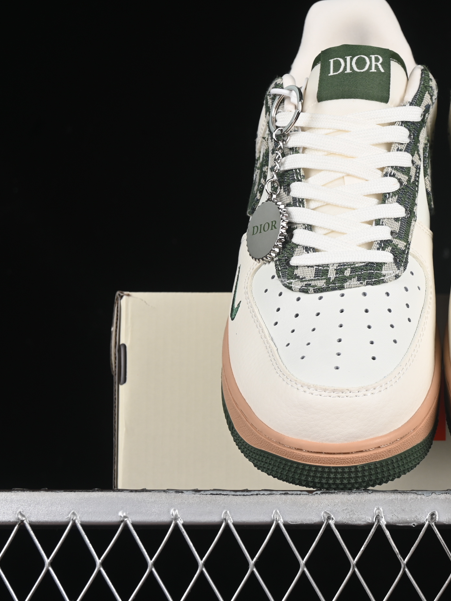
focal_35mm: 109
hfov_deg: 13.4
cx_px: 438
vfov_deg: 18.0
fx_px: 1894
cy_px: 302
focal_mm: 50
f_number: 8
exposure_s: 1/80
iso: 160
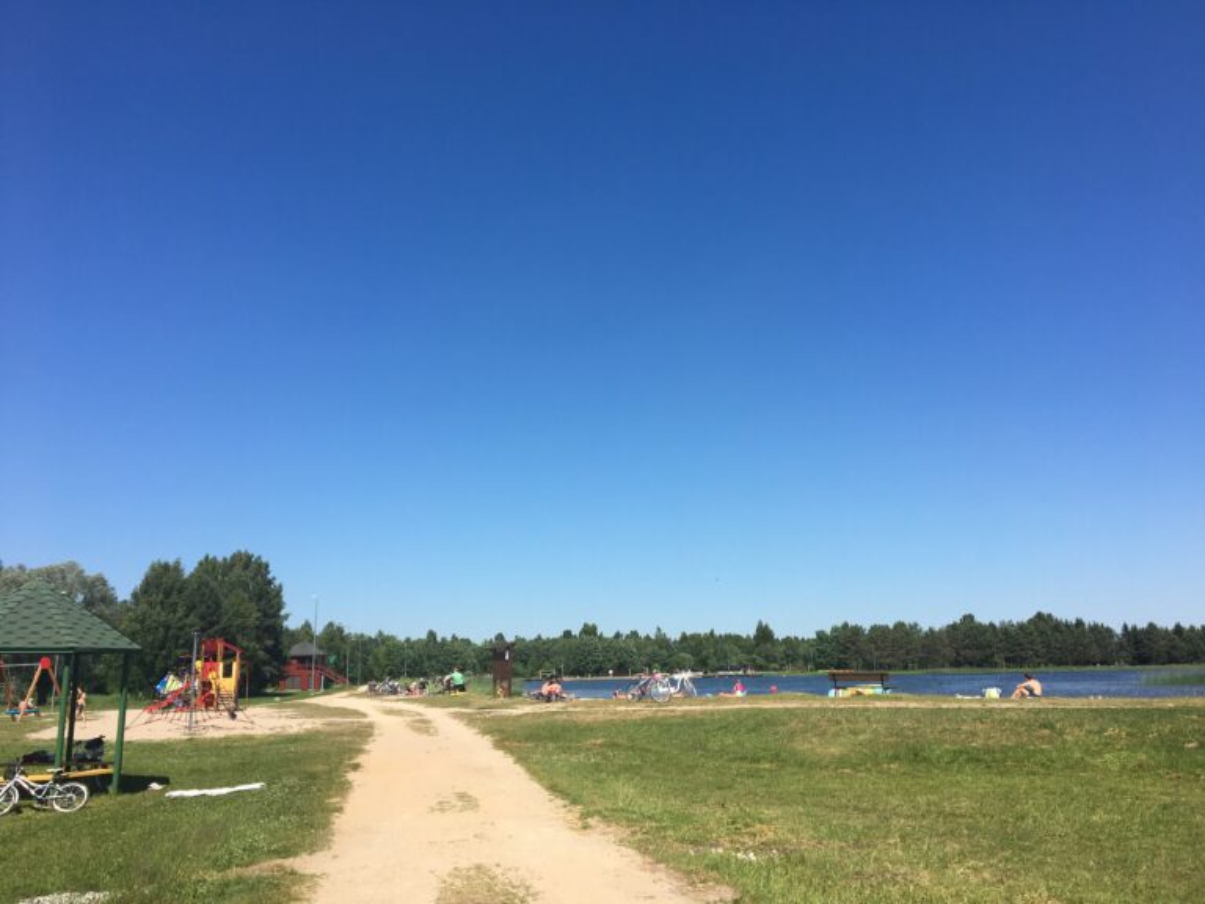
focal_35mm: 29
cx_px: 602
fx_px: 1010
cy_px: 452
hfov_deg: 61.7
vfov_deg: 48.2
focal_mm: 4.15
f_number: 2.2
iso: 25
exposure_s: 1/1876
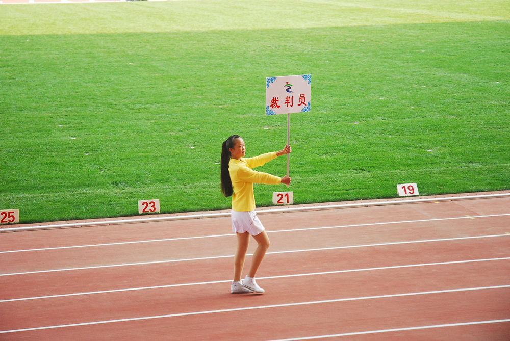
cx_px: 255
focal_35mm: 93
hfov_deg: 21.9
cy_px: 170
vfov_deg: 14.7
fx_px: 1319
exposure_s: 1/640
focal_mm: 62
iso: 1000
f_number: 4.5
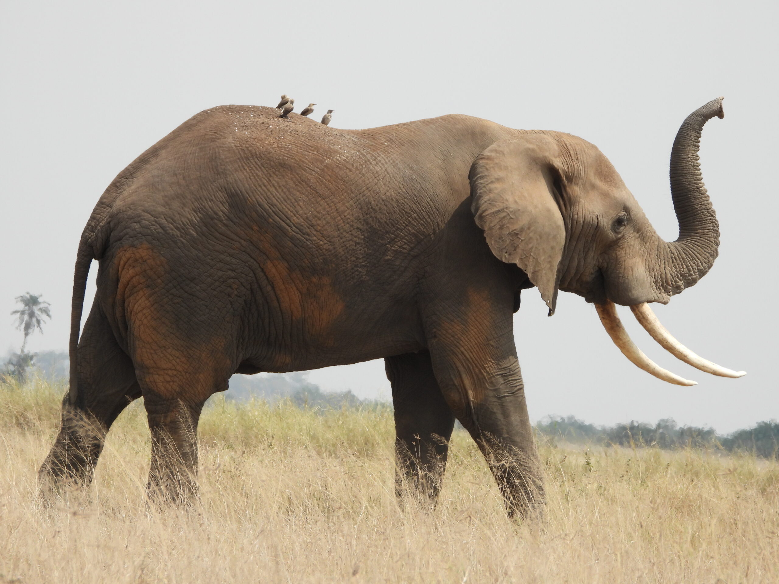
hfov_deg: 5.4
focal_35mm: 370
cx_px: 390
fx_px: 8326
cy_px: 292
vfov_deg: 4.0
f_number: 5
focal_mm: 66.5
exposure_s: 1/640
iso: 100
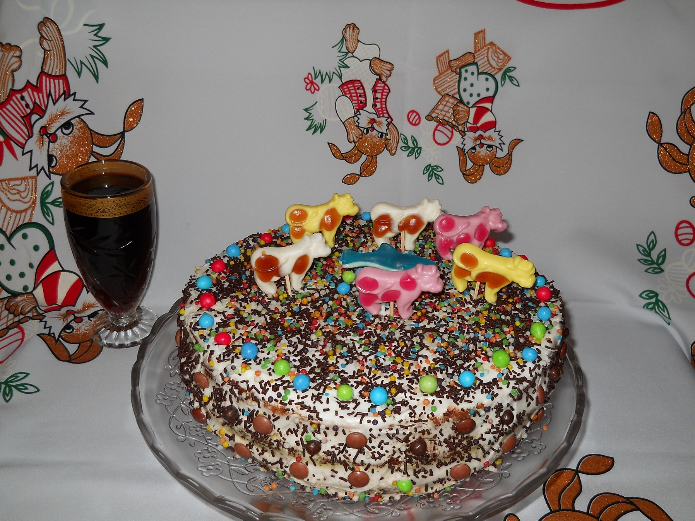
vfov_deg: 35.1
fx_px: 823
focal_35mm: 41
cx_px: 348
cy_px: 260
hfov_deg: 45.8
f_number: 3.1
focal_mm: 6.72
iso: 80
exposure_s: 1/30
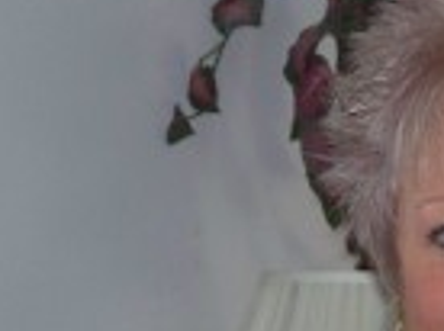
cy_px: 288
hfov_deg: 6.3
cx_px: 512
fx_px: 4021
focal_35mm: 314
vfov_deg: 4.7
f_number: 3.6
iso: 200
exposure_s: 1/125
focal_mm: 20.3
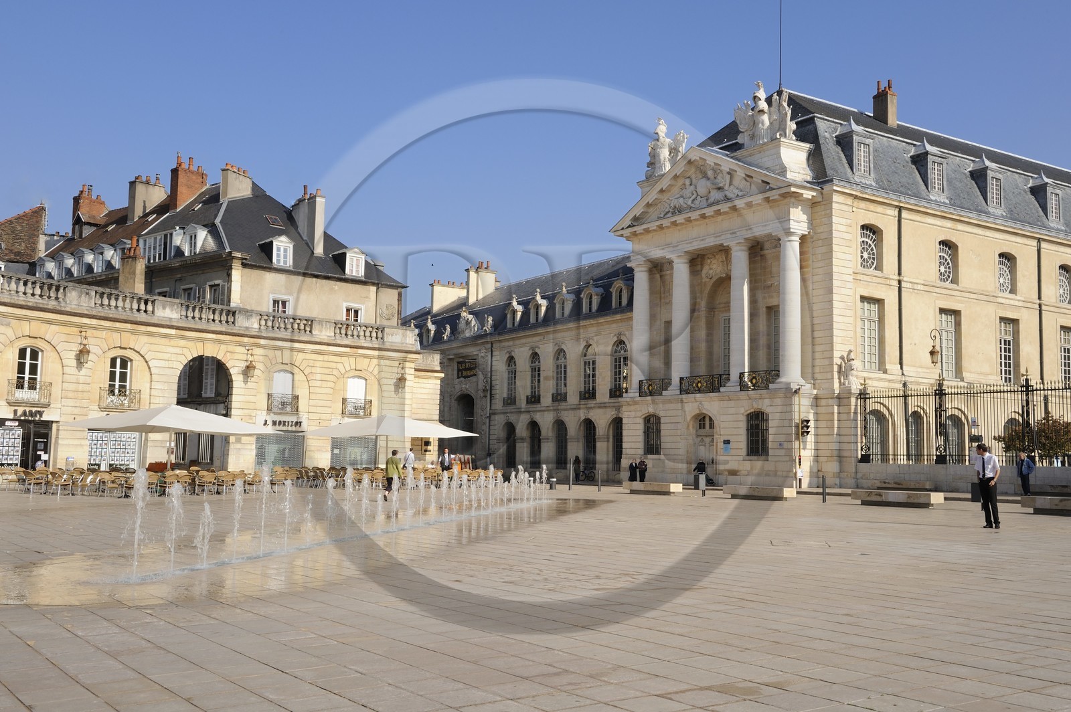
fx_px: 1070
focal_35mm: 36
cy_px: 356
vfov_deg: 36.8
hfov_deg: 53.2
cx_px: 536
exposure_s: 1/160
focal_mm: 36
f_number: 14
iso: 200
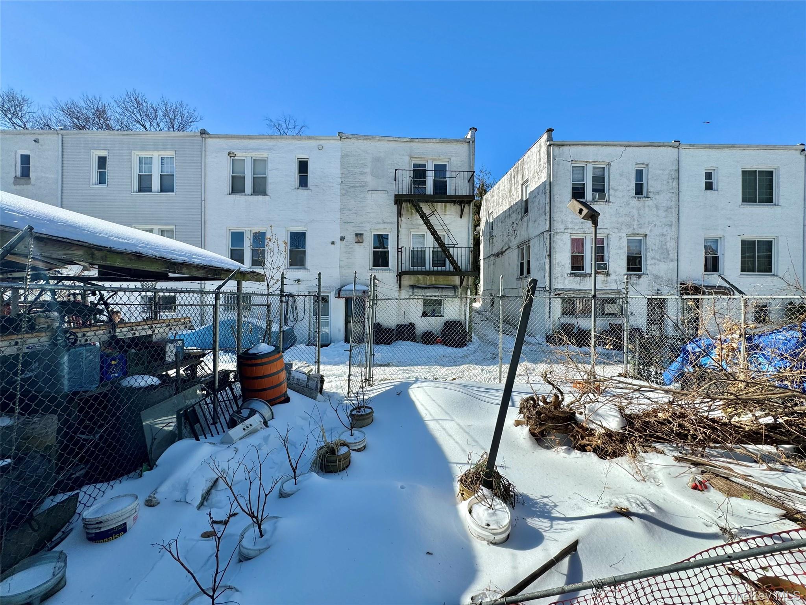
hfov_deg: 102.1
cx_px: 403
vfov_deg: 85.7
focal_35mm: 14
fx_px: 326
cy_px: 302
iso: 50
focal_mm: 2.22
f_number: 2.2
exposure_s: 1/1976
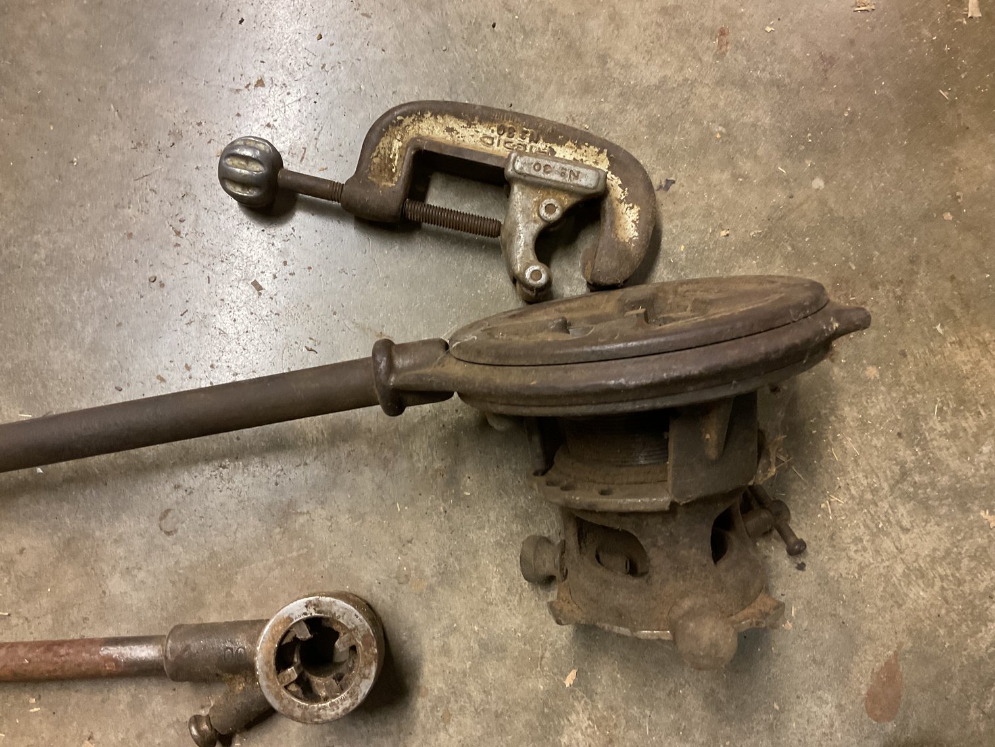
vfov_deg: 48.2
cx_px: 498
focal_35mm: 29
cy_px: 374
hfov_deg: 61.7
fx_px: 834
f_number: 1.8
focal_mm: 3
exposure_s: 1/40
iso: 200
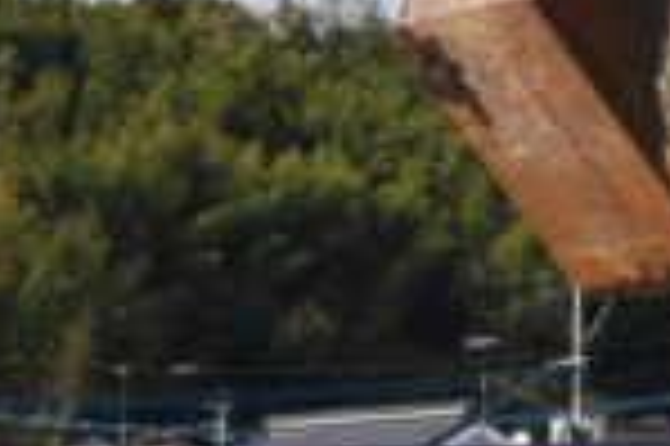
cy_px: -29
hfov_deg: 5.6
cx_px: 1025
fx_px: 6719
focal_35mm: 361
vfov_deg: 3.8
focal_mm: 35
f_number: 4
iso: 100
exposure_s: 1/800
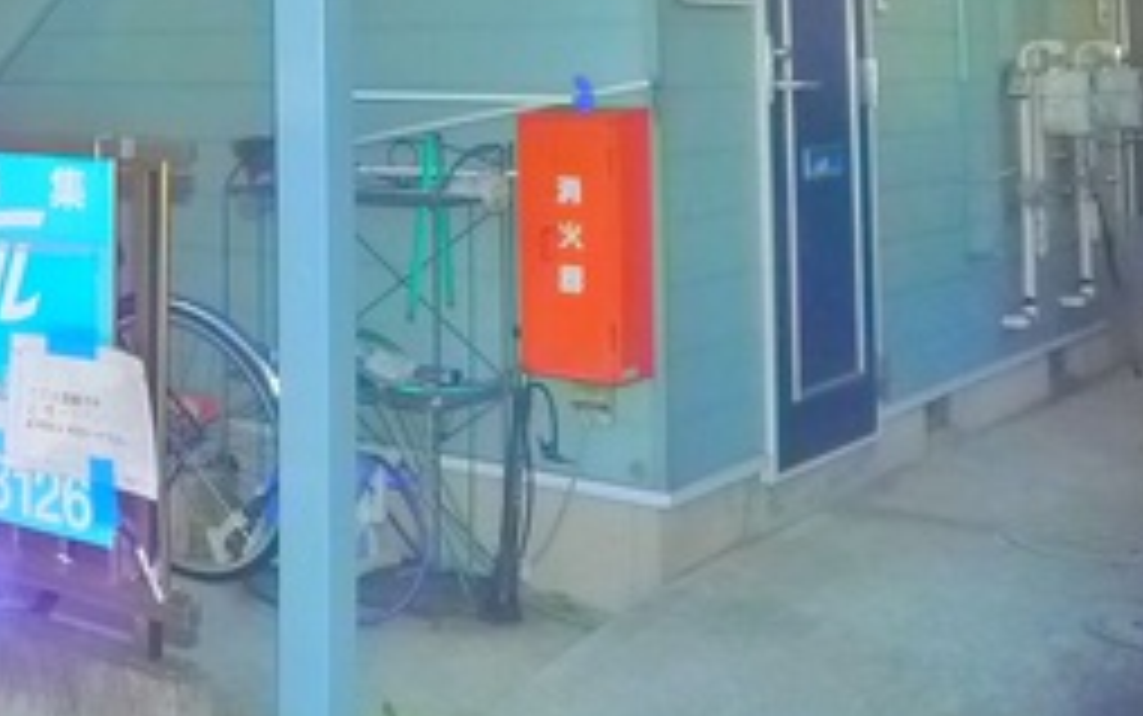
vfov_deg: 18.0
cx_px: -274
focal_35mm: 70
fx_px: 2181
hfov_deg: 25.8
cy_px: -70
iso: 400
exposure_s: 1/640
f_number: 4
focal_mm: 5.1
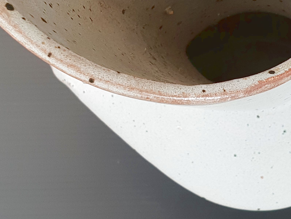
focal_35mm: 66
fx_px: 555
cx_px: 216
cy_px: 8
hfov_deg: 29.0
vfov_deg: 21.6
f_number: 2.4
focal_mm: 4.3
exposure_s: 1/50
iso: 125
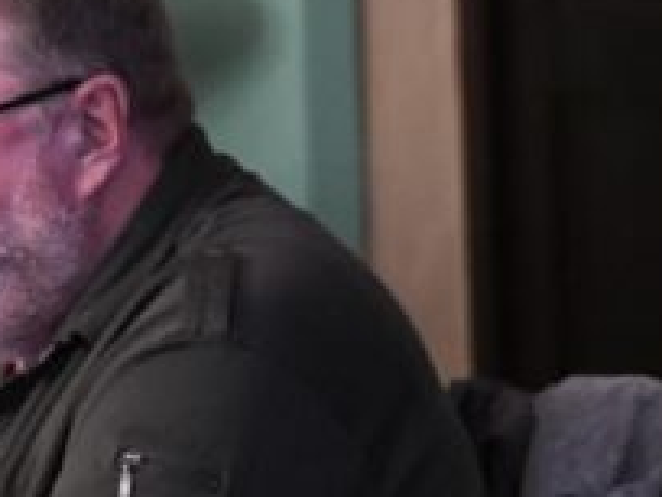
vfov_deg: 5.9
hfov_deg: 7.8
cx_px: 866
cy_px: -266
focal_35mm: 251
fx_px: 4800
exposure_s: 1/125
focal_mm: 52
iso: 8000
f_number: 2.8
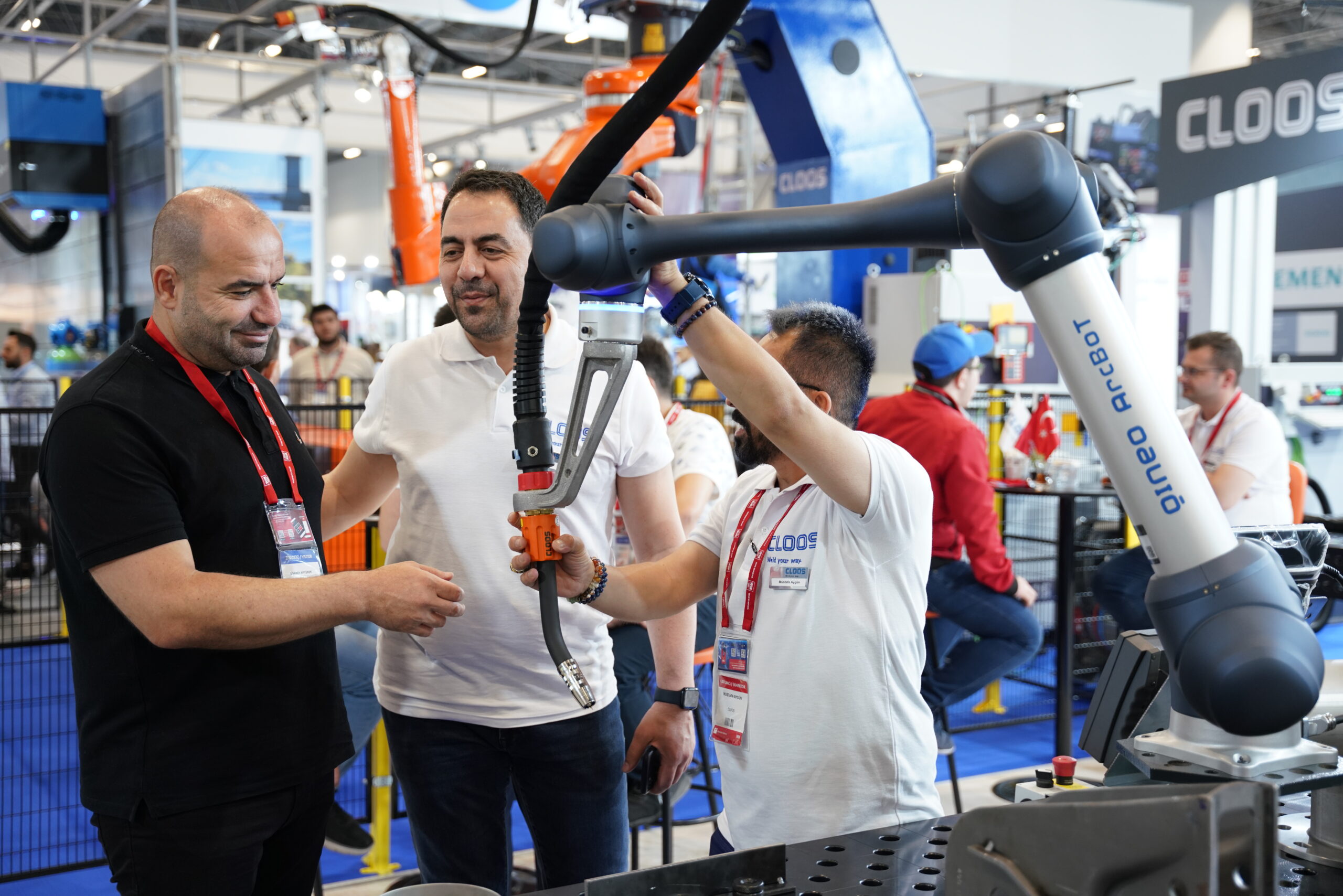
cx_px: 672
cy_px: 448
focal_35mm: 44
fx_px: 1638
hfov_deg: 44.6
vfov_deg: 30.6
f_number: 3.2
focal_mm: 43.9
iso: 1000
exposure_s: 1/125
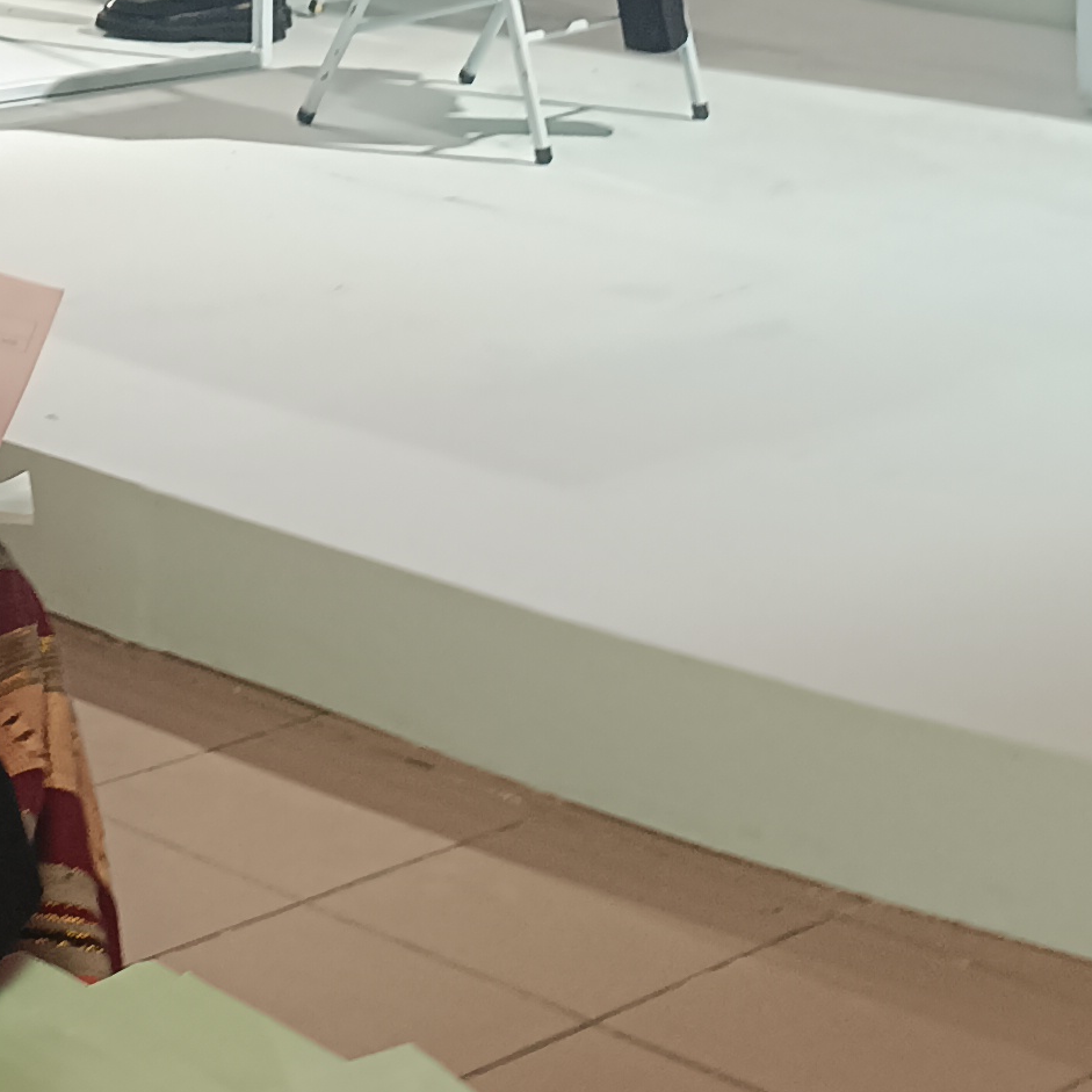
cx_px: 135
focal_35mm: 100
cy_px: -860
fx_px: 3569
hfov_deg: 17.2
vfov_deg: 15.1
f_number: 1.5
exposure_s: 1/50.1
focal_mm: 4.94
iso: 318
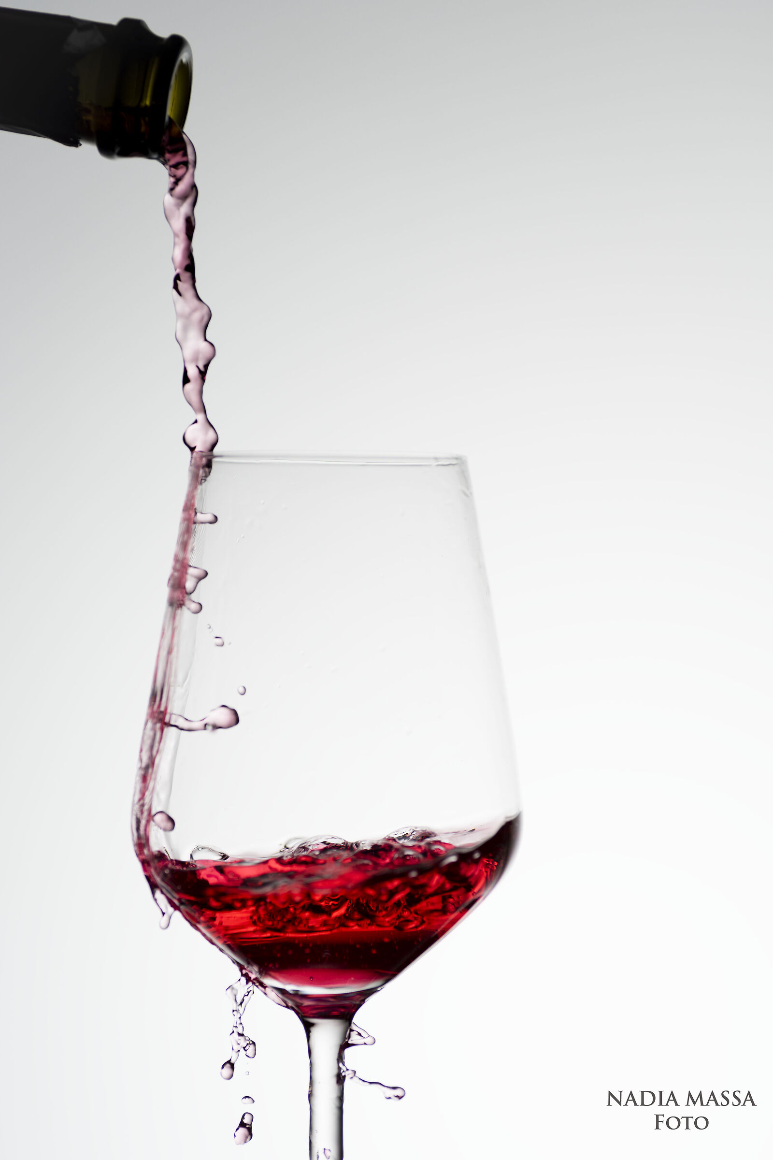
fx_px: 2899
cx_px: 386
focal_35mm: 90
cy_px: 580
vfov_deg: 22.6
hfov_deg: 15.2
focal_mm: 90
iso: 100
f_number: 6.3
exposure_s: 1/60
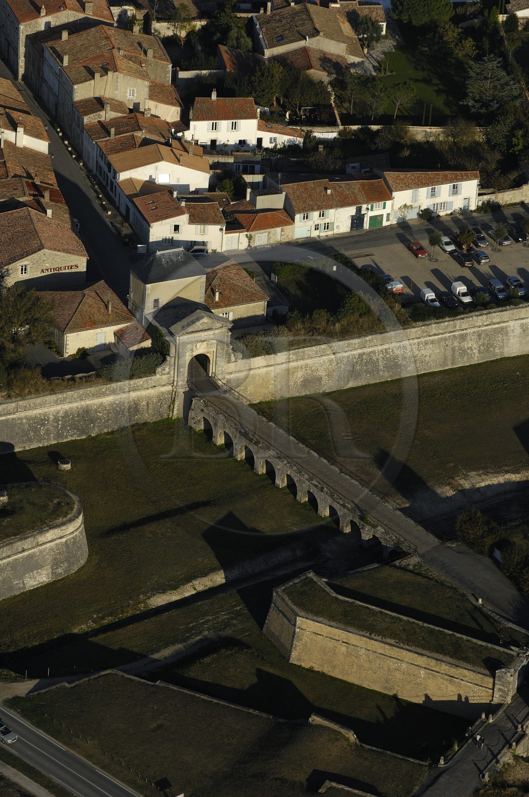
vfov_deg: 9.8
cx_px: 264
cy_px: 398
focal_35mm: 210
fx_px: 4642
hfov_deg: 6.5
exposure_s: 1/800
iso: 100
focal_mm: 140
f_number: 5
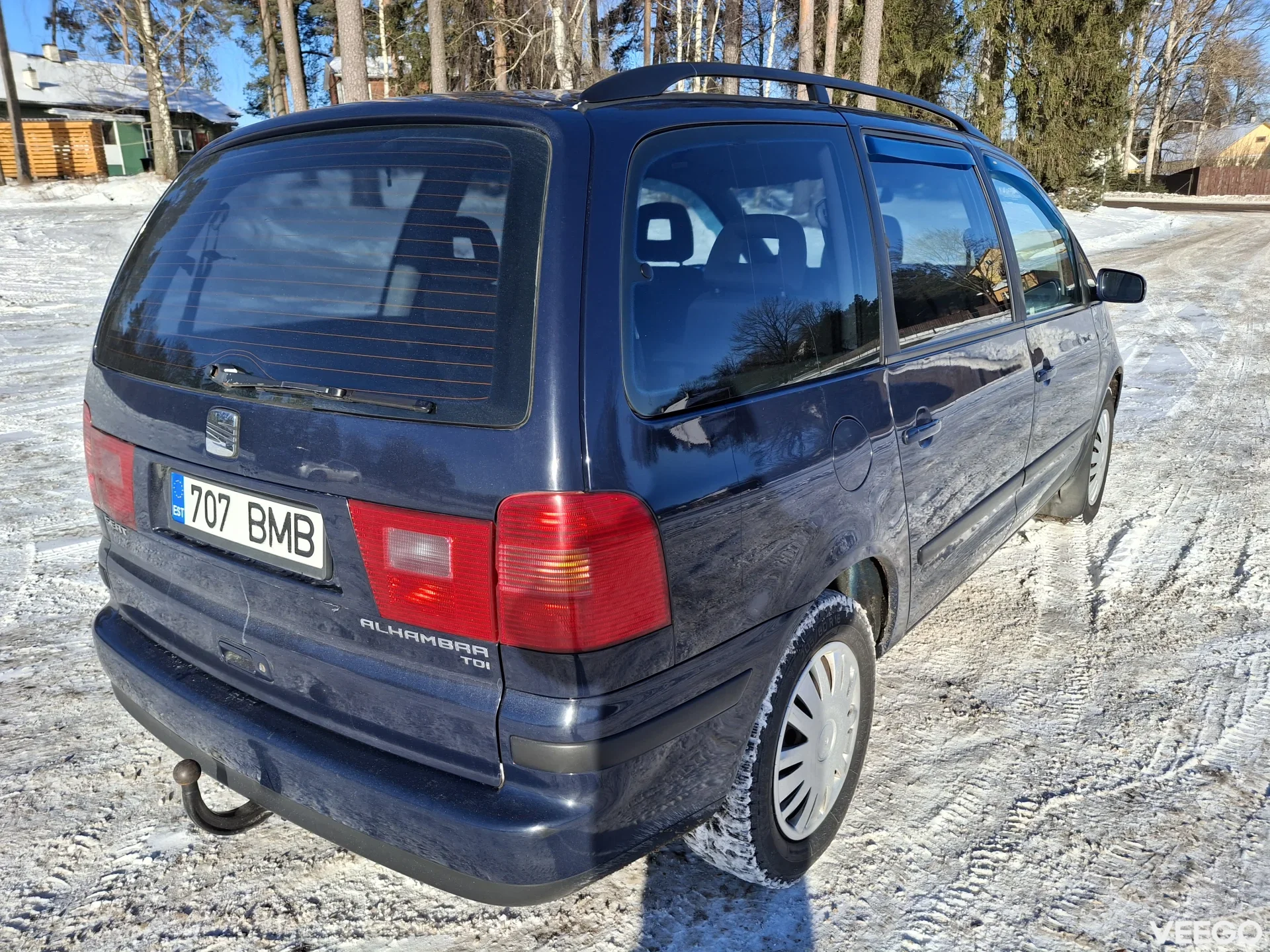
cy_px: 476
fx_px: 917
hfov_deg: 69.4
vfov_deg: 54.9
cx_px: 635
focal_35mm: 25
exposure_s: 1/1715
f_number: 1.8
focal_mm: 4.69
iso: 32
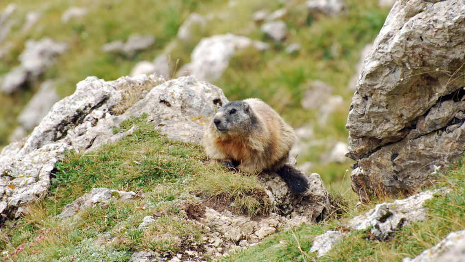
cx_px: 232
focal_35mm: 473
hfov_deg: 4.6
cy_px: 127
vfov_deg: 2.6
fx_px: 5832
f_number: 8
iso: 200
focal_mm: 300
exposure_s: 1/80
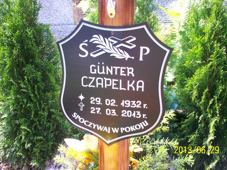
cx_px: 114
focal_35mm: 37
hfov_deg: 50.1
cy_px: 86
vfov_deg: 38.7
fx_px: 243
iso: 100
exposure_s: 1/68.1
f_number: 4.5
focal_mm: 6
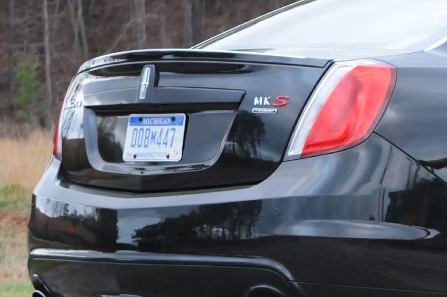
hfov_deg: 8.3
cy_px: 142
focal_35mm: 243
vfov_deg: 5.6
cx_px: 622
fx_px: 3020
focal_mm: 55
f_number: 4.2
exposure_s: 1/60
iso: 1000
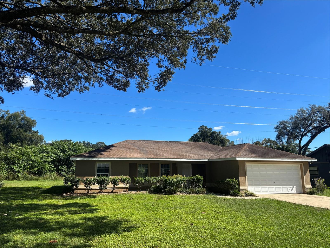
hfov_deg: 67.3
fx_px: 248
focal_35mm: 26
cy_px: 124
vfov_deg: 53.1
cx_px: 165
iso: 50
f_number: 1.6
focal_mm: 5.96
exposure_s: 1/2710
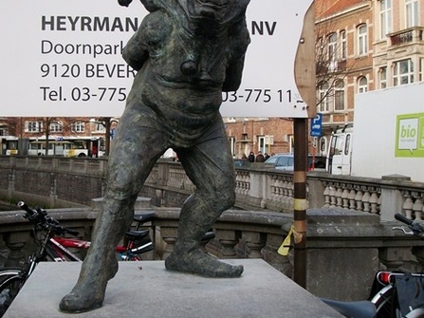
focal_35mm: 43
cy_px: 152
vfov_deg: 33.6
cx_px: 164
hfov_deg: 43.6
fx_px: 527
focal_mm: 5.7
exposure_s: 1/60
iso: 80
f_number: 2.9
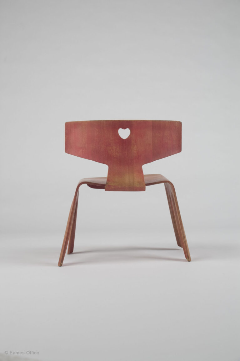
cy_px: 180
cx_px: 120
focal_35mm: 42
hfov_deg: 31.8
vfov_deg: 46.4
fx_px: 421
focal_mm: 28
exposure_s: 1/20
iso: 250
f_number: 5.6
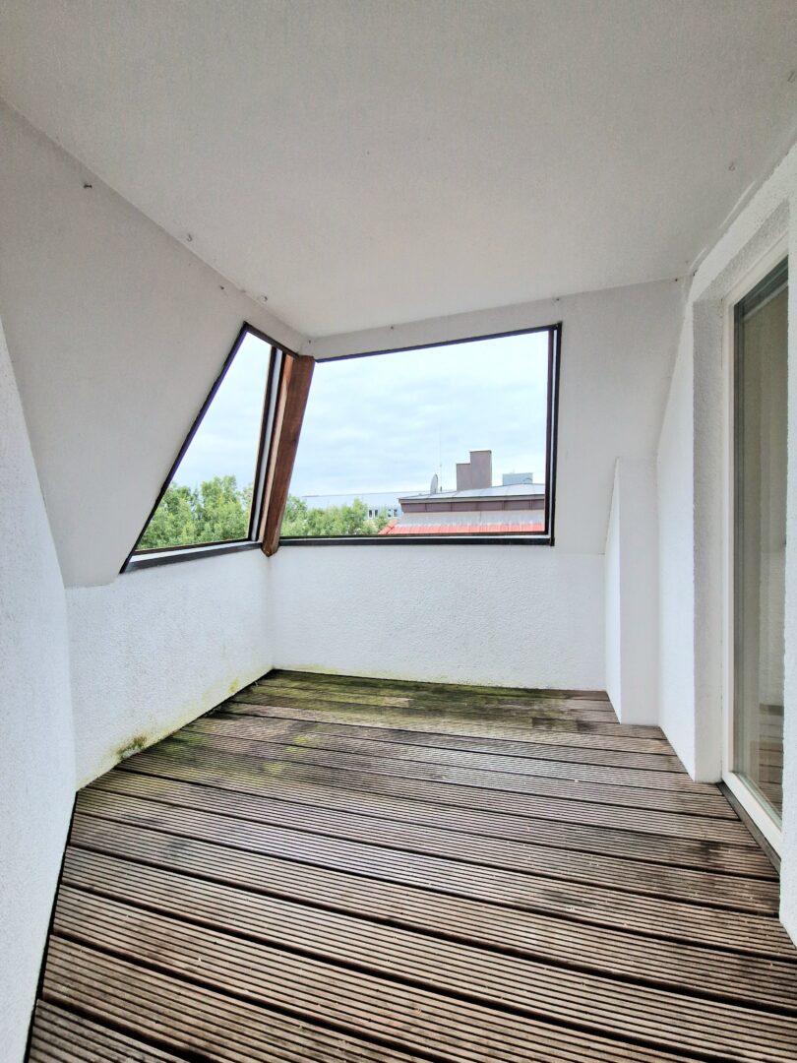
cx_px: 398
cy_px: 532
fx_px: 399
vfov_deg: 106.2
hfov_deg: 89.9
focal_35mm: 13
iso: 50
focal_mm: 2.2
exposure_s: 1/141
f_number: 2.2
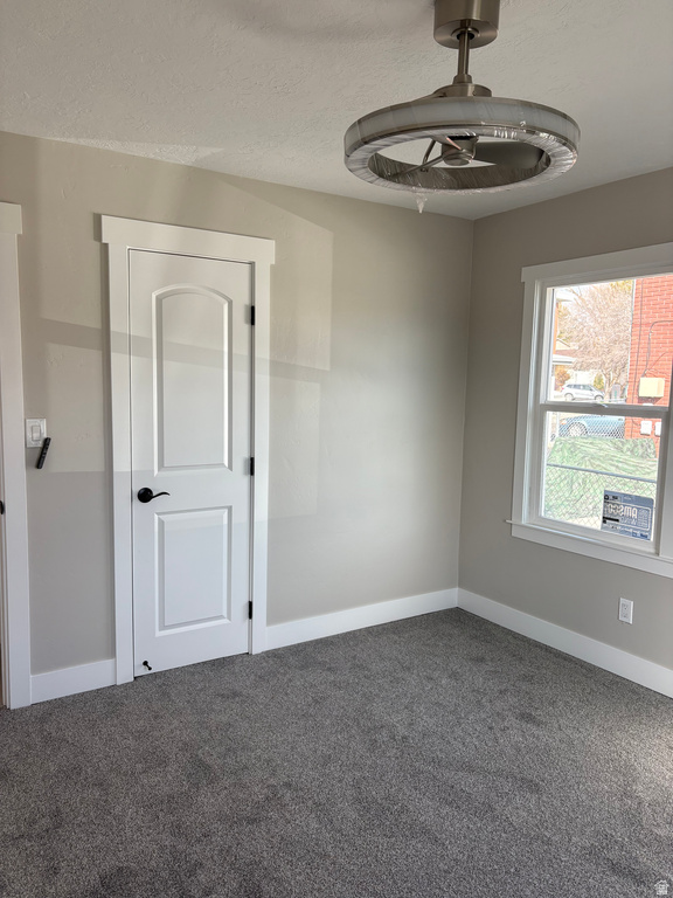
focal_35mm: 26
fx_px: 674
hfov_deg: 53.1
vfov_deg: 67.3
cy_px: 449
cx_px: 336
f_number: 1.6
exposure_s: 1/262
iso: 64
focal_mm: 5.96
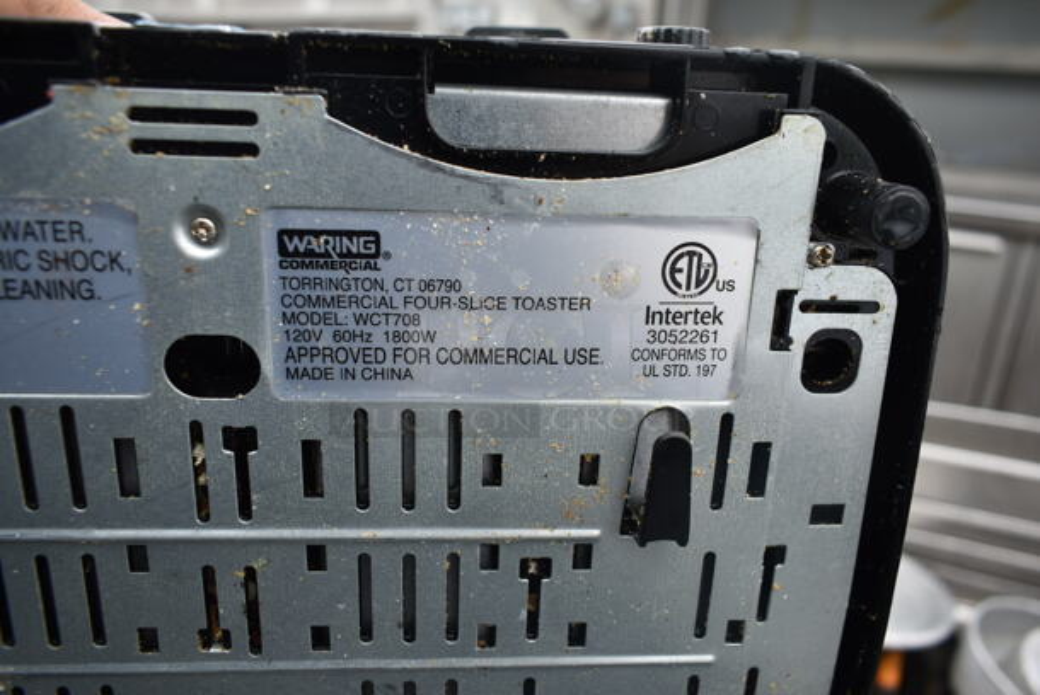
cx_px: 520
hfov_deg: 67.3
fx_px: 781
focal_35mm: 27
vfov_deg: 48.0
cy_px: 348
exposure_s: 1/100
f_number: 5
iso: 100
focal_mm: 18
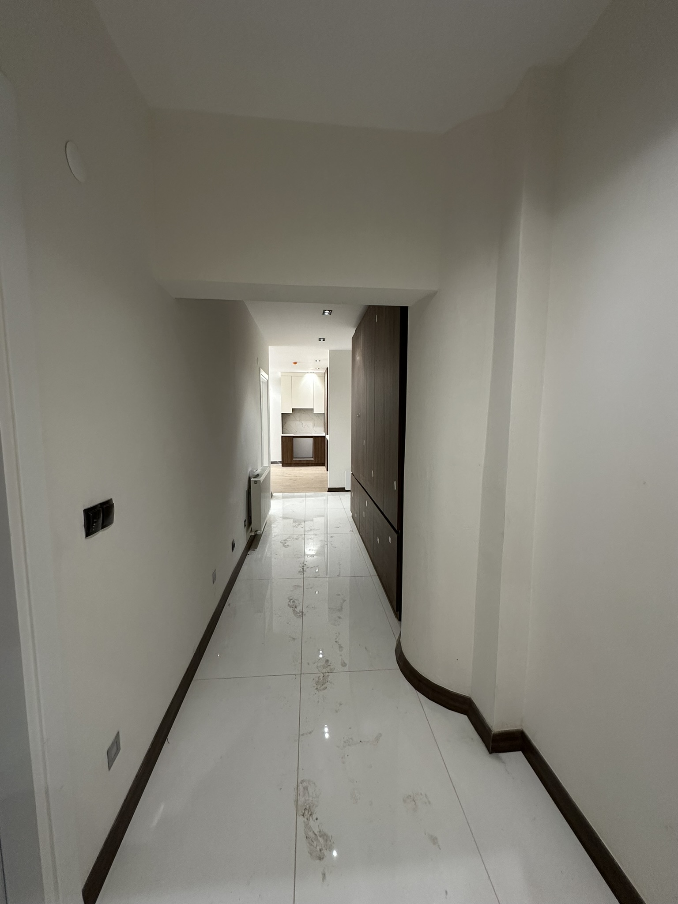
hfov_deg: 85.7
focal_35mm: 14
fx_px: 366
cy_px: 452
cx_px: 339
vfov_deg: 102.1
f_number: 2.2
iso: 160
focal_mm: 2.22
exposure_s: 1/100
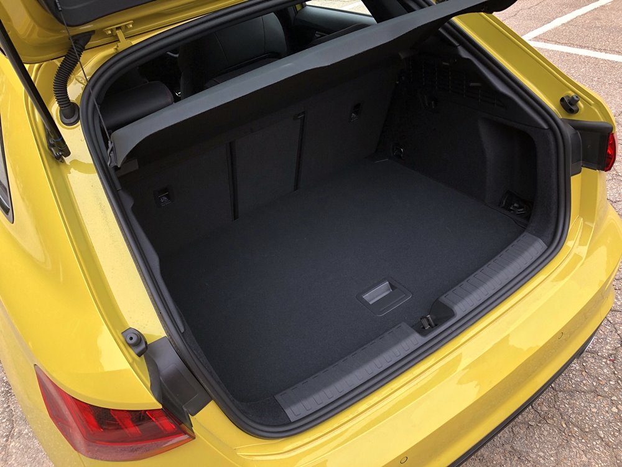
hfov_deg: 63.4
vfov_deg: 49.7
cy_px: 234
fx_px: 503
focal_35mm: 28
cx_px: 311
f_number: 1.8
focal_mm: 3.99
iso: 20
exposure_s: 1/649
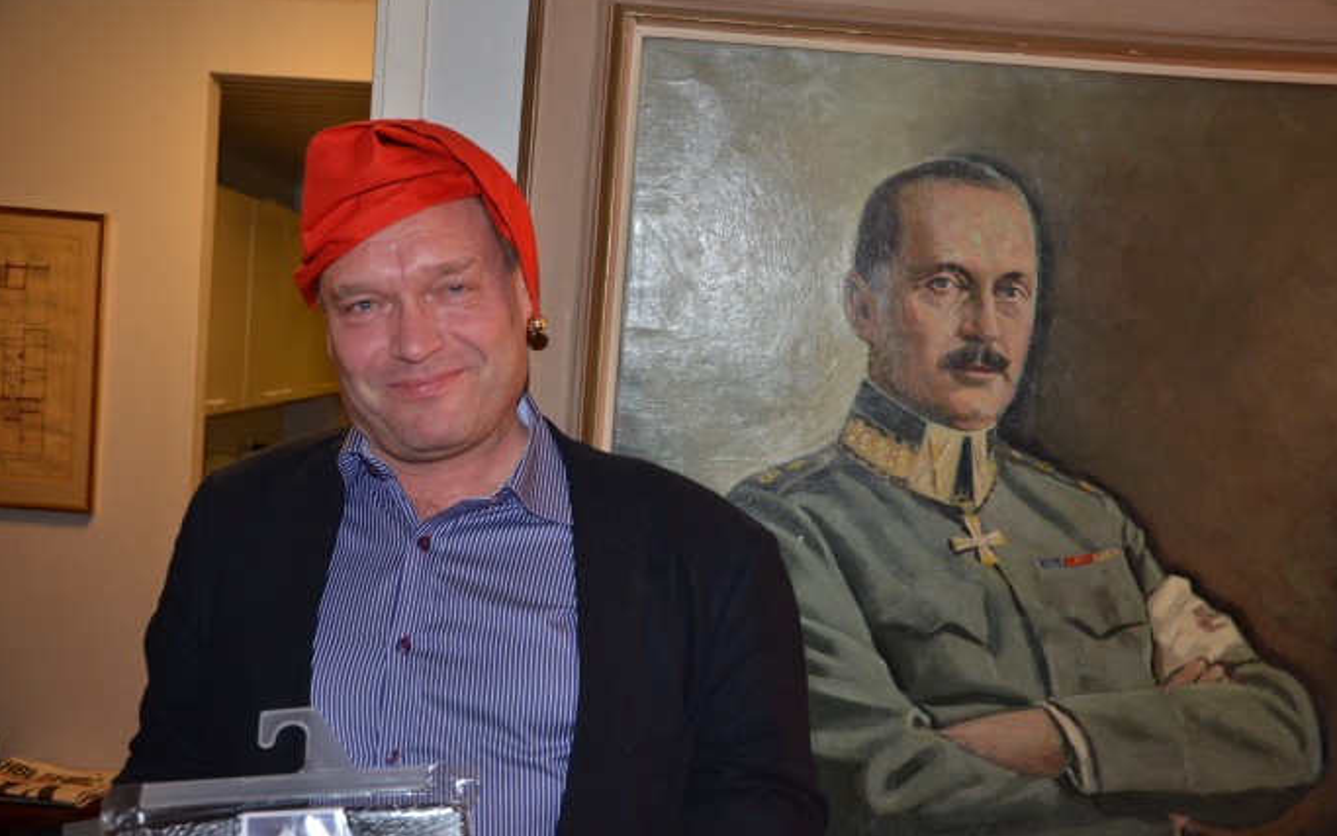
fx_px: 1348
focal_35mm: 37
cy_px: 391
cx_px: 669
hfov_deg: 52.7
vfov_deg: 34.4
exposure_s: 1/60
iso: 800
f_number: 3.8
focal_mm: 24
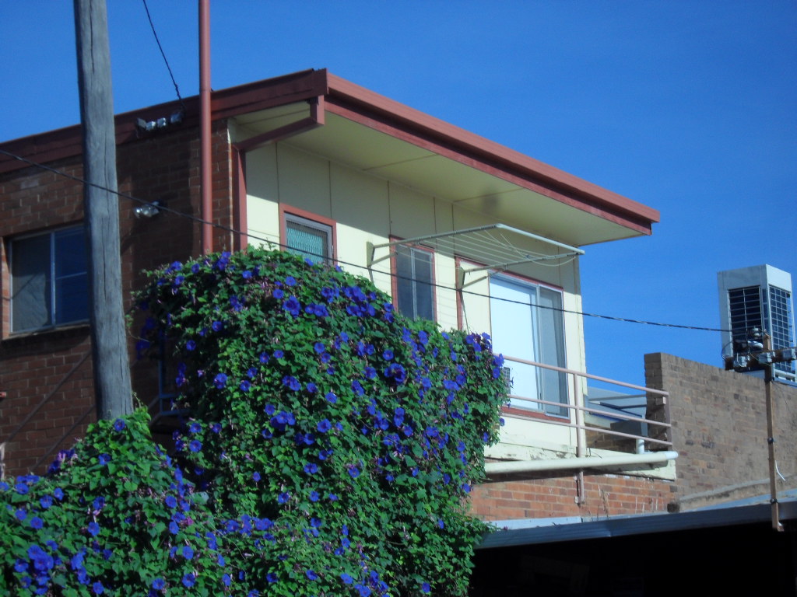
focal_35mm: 77
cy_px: 298
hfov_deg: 25.3
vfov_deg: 19.1
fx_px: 1773
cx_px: 398
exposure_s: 1/180
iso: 100
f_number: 12.8
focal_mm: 13.6
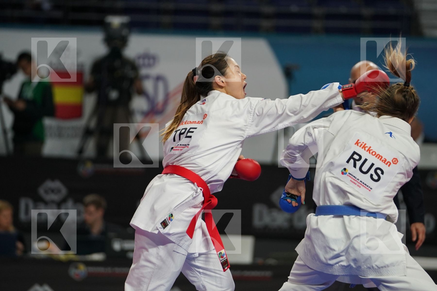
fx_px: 3350
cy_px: 146
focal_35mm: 276
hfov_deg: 7.5
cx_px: 218
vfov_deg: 5.0
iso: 1250
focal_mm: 184
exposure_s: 1/1000
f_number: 2.8
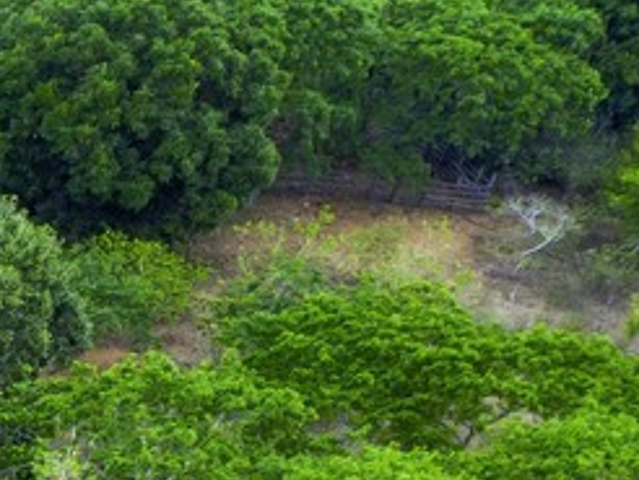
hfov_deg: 9.0
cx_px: -1309
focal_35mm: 175
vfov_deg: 7.7
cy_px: 1309
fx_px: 3234
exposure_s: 1/30
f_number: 8
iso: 120
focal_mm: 10.3
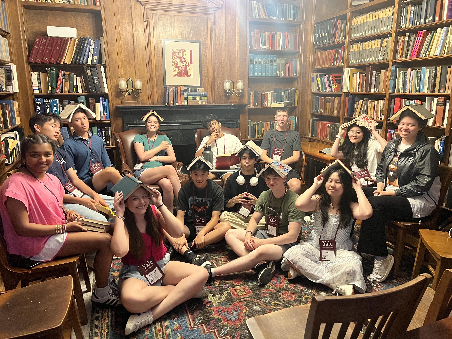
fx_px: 339
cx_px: 226
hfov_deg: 67.3
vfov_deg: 53.1
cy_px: 170
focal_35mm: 26
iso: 640
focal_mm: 5.7
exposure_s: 1/40
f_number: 1.5
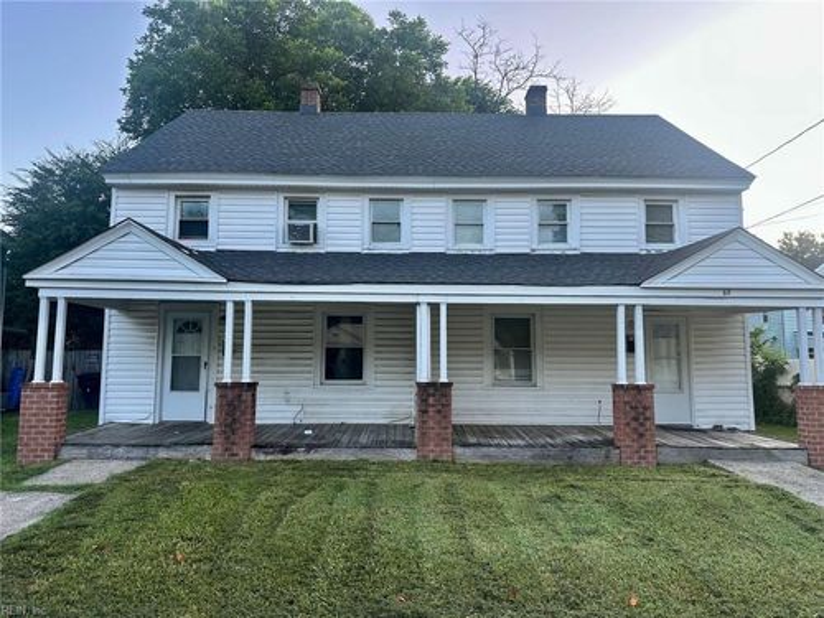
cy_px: 309
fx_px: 571
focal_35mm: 24
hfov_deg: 71.6
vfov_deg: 56.8
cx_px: 412
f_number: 1.78
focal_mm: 6.86
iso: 64
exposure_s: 1/230
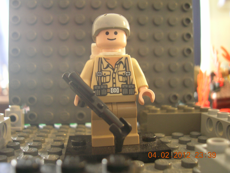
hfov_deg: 51.4
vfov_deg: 39.7
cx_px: 115
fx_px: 239
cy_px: 86
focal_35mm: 36
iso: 128
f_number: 2.9
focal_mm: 6
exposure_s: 1/4.1
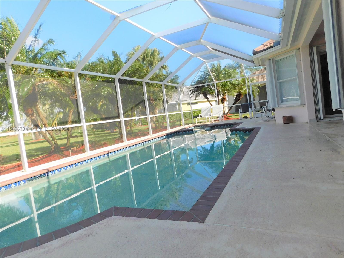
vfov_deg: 58.9
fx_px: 229
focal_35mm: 23
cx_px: 172
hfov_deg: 73.9
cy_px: 129
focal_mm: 4
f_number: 3
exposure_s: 1/800
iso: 125
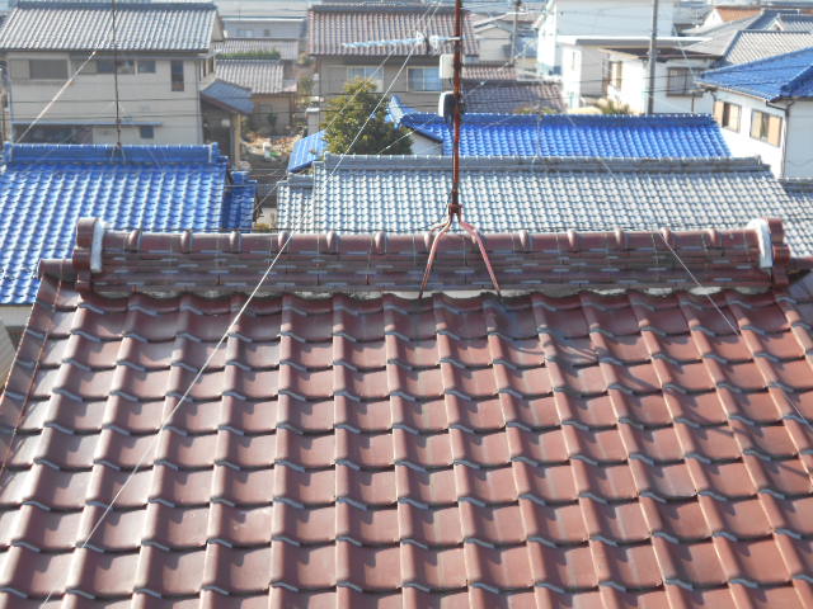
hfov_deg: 38.2
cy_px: 304
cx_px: 406
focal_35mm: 50
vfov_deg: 29.1
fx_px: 1174
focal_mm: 8.8
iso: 80
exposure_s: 1/160
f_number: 4.5
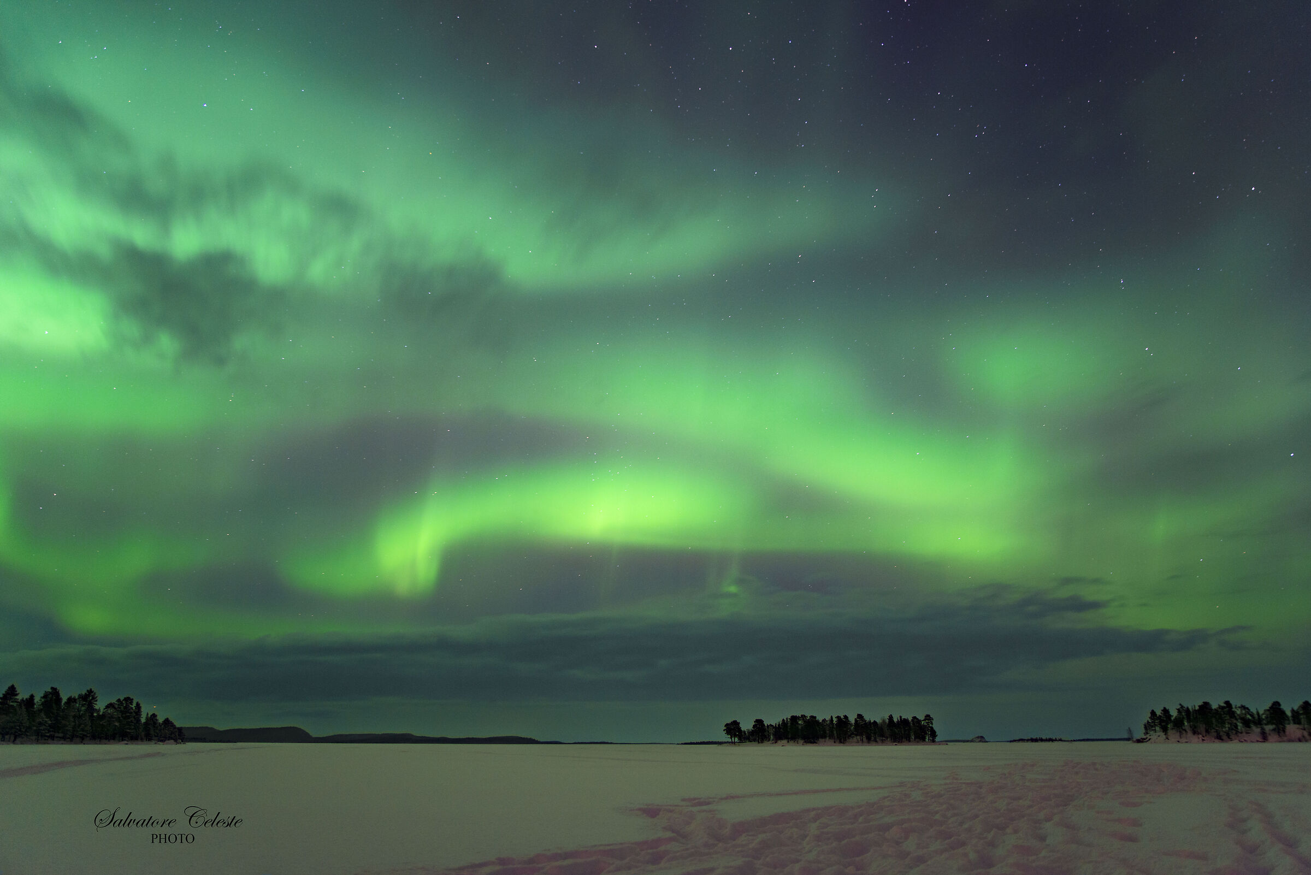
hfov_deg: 65.5
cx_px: 656
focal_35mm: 28
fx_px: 1020
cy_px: 438
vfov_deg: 46.4
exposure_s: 15
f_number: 2.8
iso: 800
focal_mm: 28
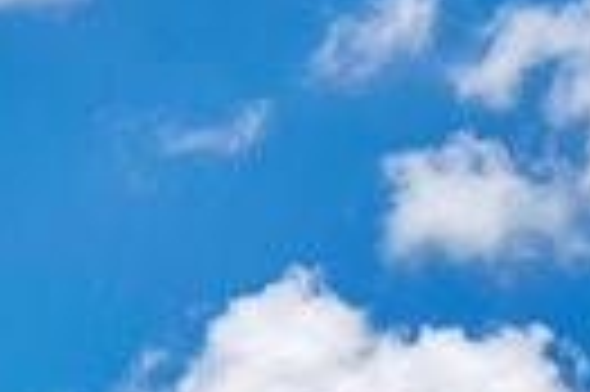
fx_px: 1997
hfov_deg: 16.8
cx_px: 284
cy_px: 1422
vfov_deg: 8.2
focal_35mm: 122
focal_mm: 16
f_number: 10
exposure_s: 1/250
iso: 100
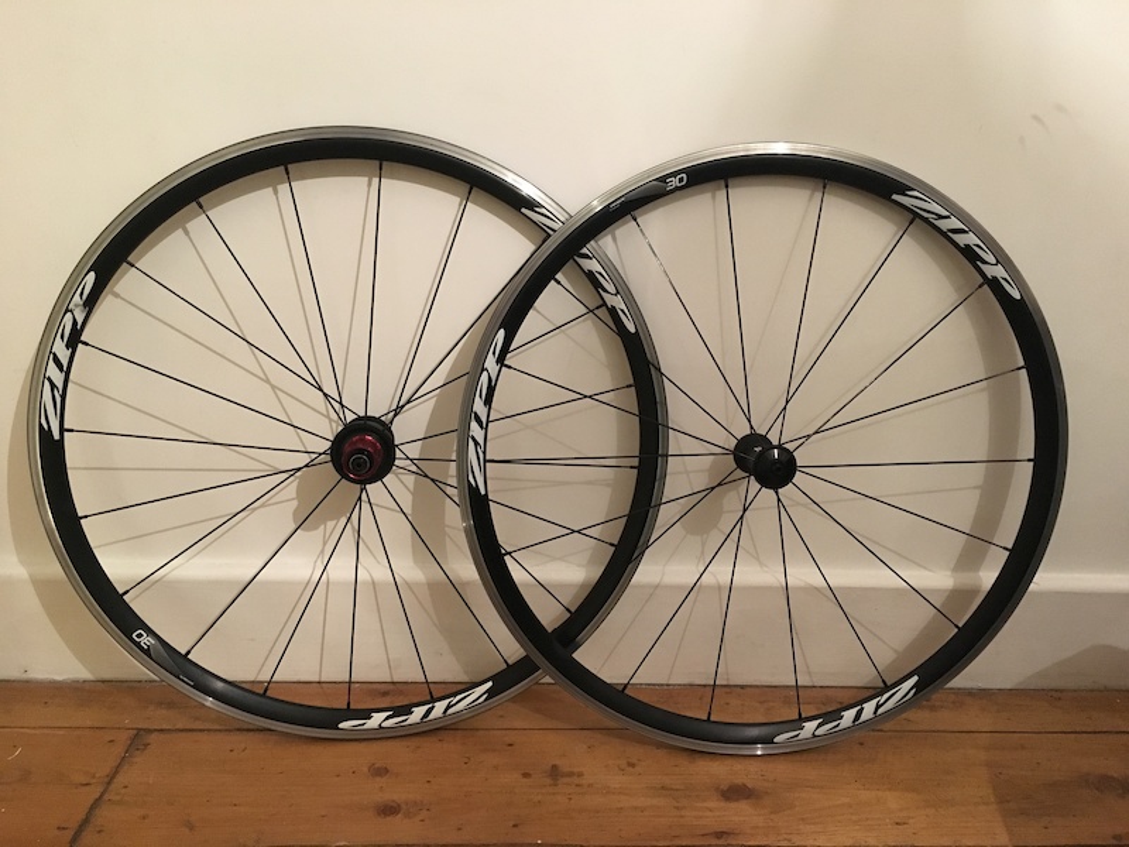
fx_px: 946
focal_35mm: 29
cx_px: 564
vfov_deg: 48.2
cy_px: 424
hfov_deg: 61.7
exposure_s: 1/17
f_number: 2.2
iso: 250
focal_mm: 4.15
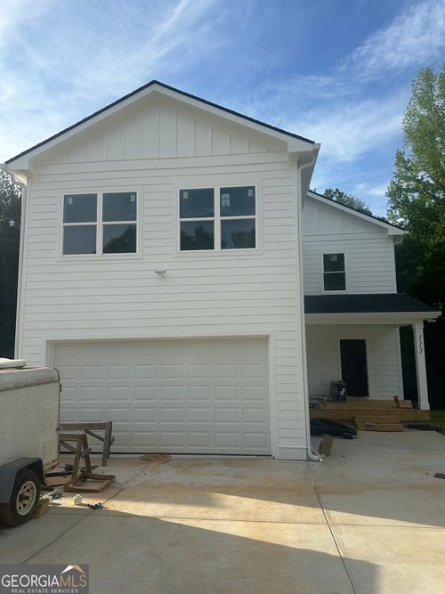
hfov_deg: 56.8
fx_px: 412
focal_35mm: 24
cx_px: 222
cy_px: 297
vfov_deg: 71.6
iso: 80
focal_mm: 6.86
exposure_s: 1/4545
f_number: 1.78
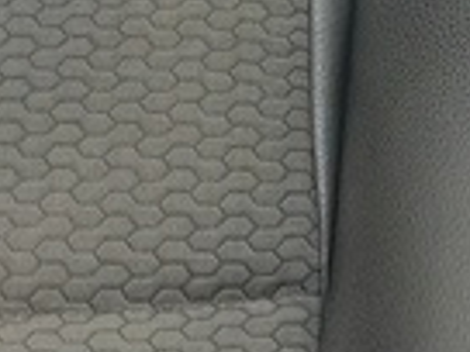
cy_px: -832
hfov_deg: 11.2
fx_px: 2349
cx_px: 549
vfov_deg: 7.3
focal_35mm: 173
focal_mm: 6.3
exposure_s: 1/40
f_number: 1.7
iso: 320
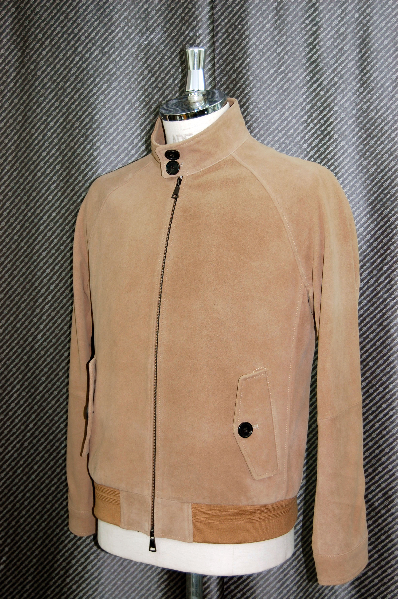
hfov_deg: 25.7
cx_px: 199
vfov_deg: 37.9
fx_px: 872
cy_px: 300
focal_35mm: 52
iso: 400
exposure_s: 1/60
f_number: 4.8
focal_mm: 35
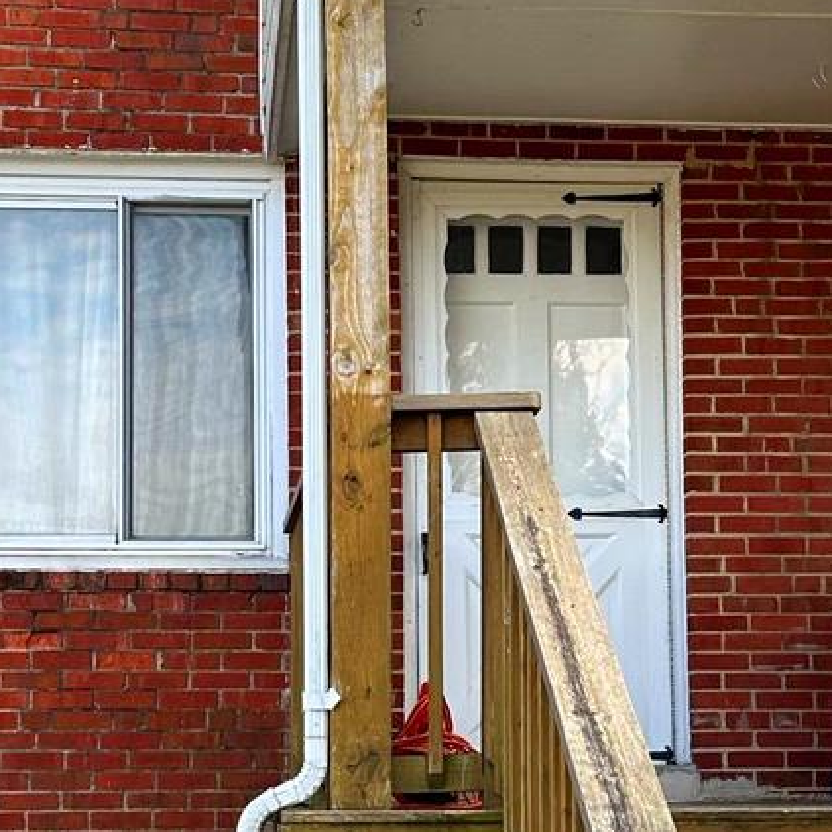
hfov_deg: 22.5
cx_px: 403
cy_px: 576
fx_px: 2094
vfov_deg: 22.4
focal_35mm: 77
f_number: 1.78
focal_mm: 6.86
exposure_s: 1/699
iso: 80
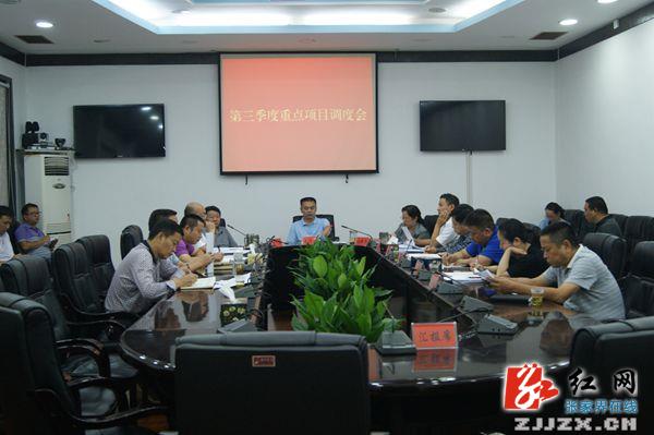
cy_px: 218
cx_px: 327
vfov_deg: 31.8
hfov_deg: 46.4
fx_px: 762
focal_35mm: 42
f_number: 4.5
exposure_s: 1/30
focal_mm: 28
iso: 400
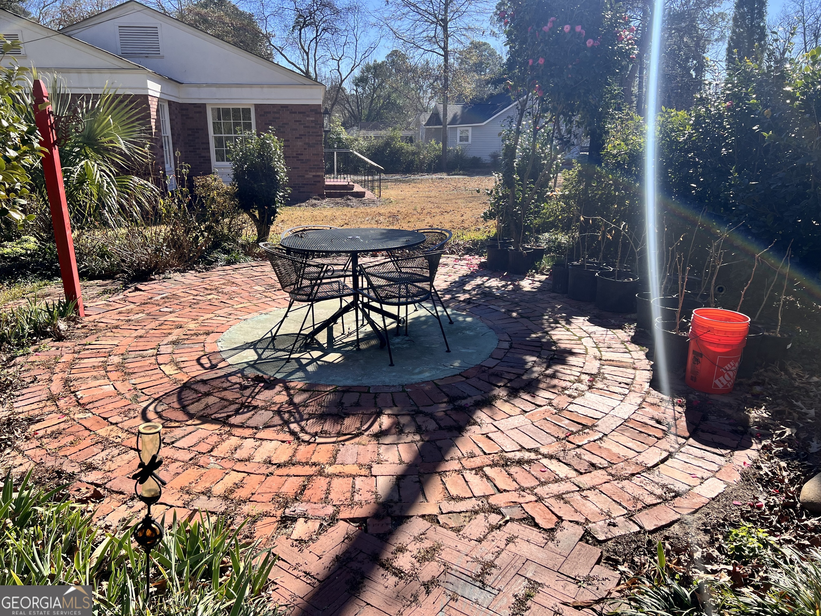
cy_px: 308
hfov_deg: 67.3
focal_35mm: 26
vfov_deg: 53.1
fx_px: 617
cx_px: 410
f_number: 1.5
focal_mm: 5.7
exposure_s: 1/3257
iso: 50
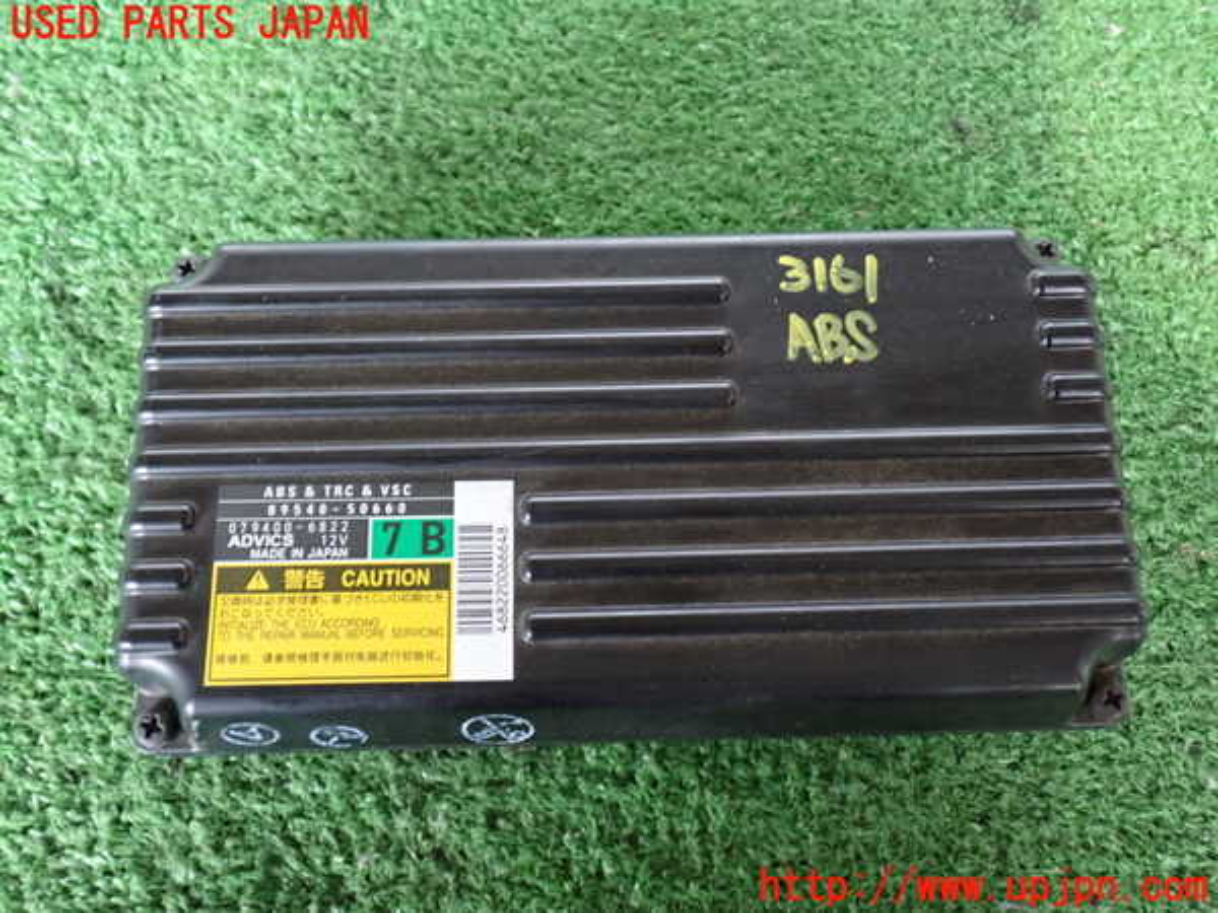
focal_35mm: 36
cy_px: 456
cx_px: 609
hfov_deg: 51.4
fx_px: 1267
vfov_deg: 39.7
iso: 800
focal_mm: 6.37
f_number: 2.5
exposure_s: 1/30
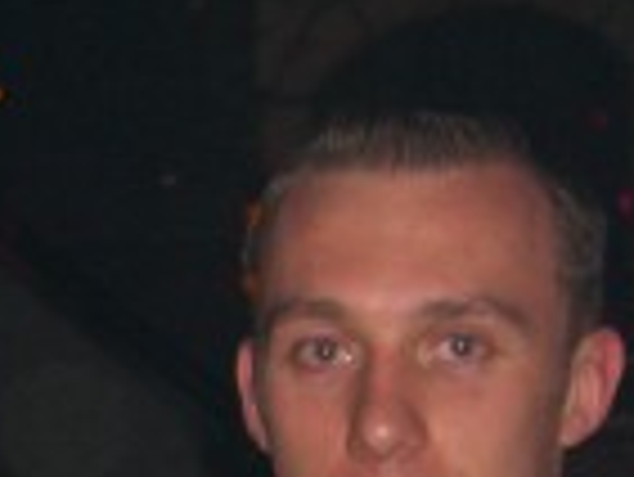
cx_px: -58
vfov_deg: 8.7
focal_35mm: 162
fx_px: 2970
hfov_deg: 12.0
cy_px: 914
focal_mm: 7.9
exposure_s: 1/60
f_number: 2.8
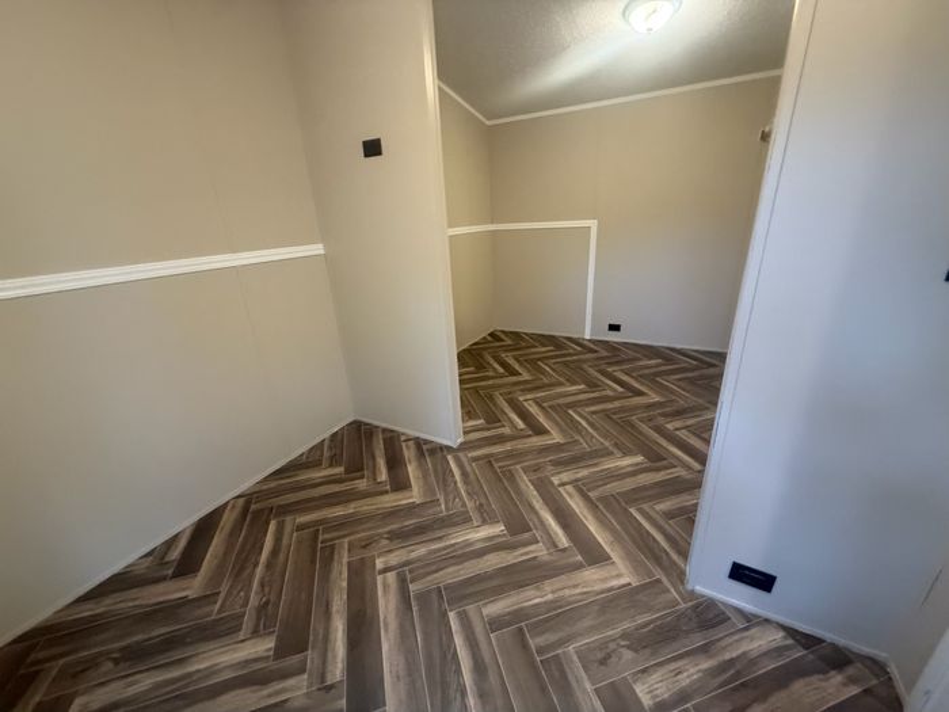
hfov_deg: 102.1
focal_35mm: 14
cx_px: 474
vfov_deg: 85.7
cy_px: 356
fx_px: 384
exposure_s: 1/60
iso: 400
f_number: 2.2
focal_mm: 2.22
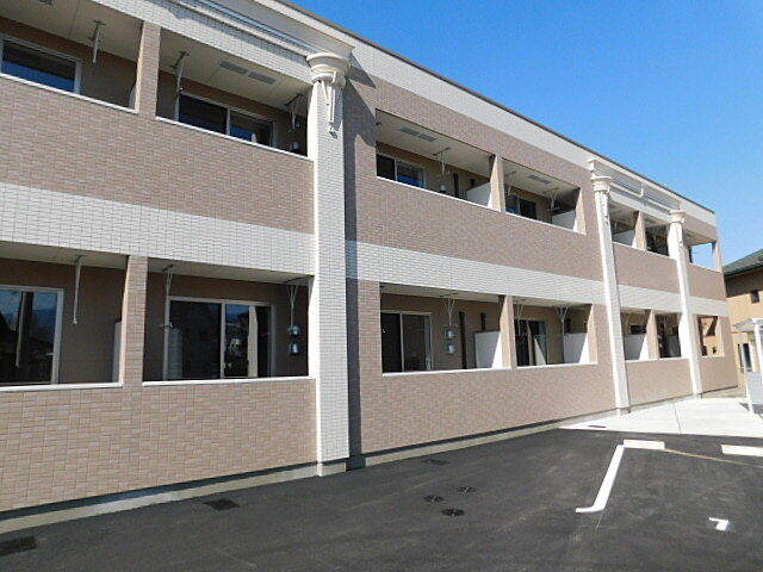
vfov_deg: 58.9
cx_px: 382
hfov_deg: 73.9
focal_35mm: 23
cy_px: 286
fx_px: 507
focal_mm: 4
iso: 125
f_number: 6
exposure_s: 1/400
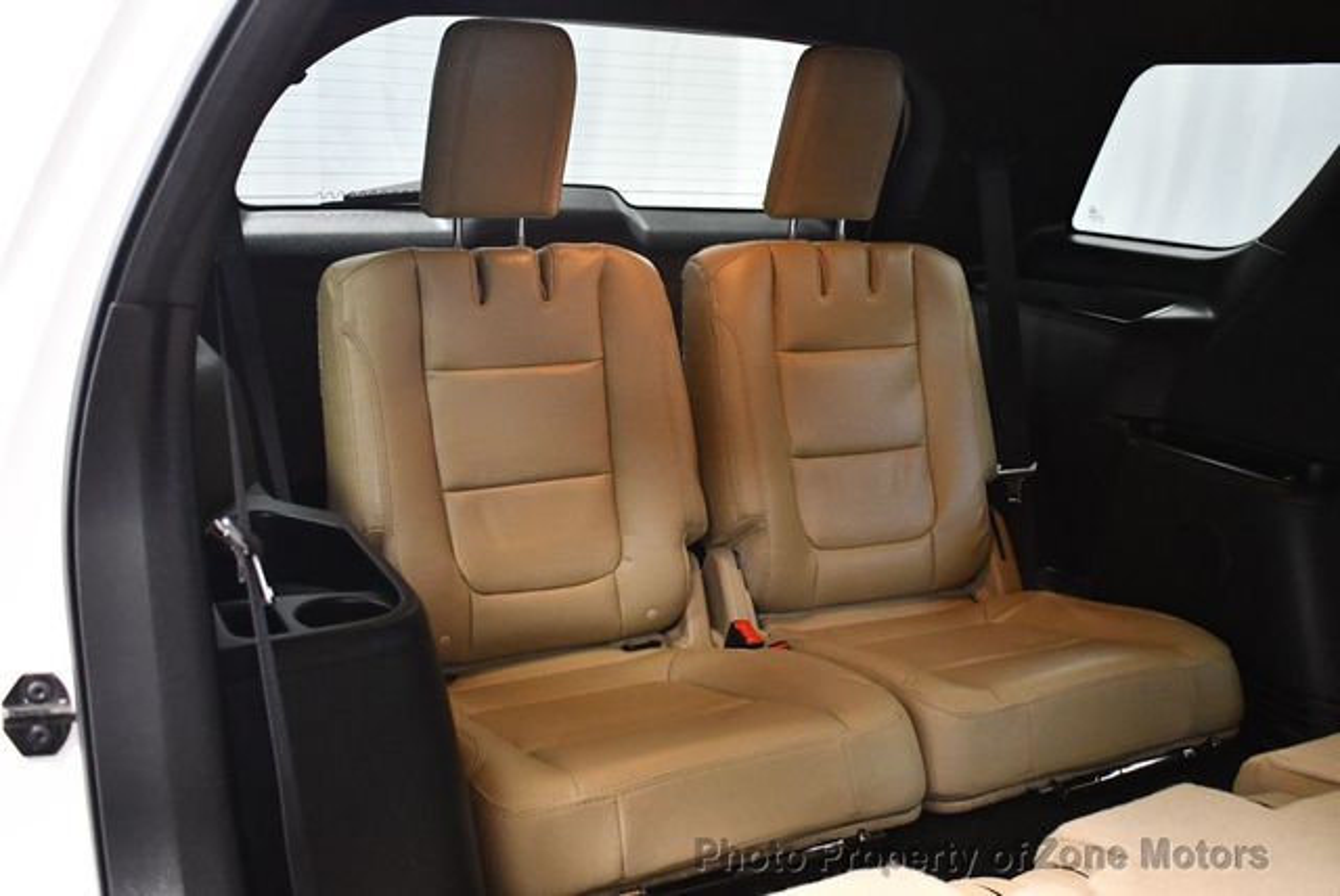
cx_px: 670
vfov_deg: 36.9
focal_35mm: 36
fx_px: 1341
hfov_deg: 53.1
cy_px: 448
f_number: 3.5
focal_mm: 18
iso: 3600
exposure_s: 1/60
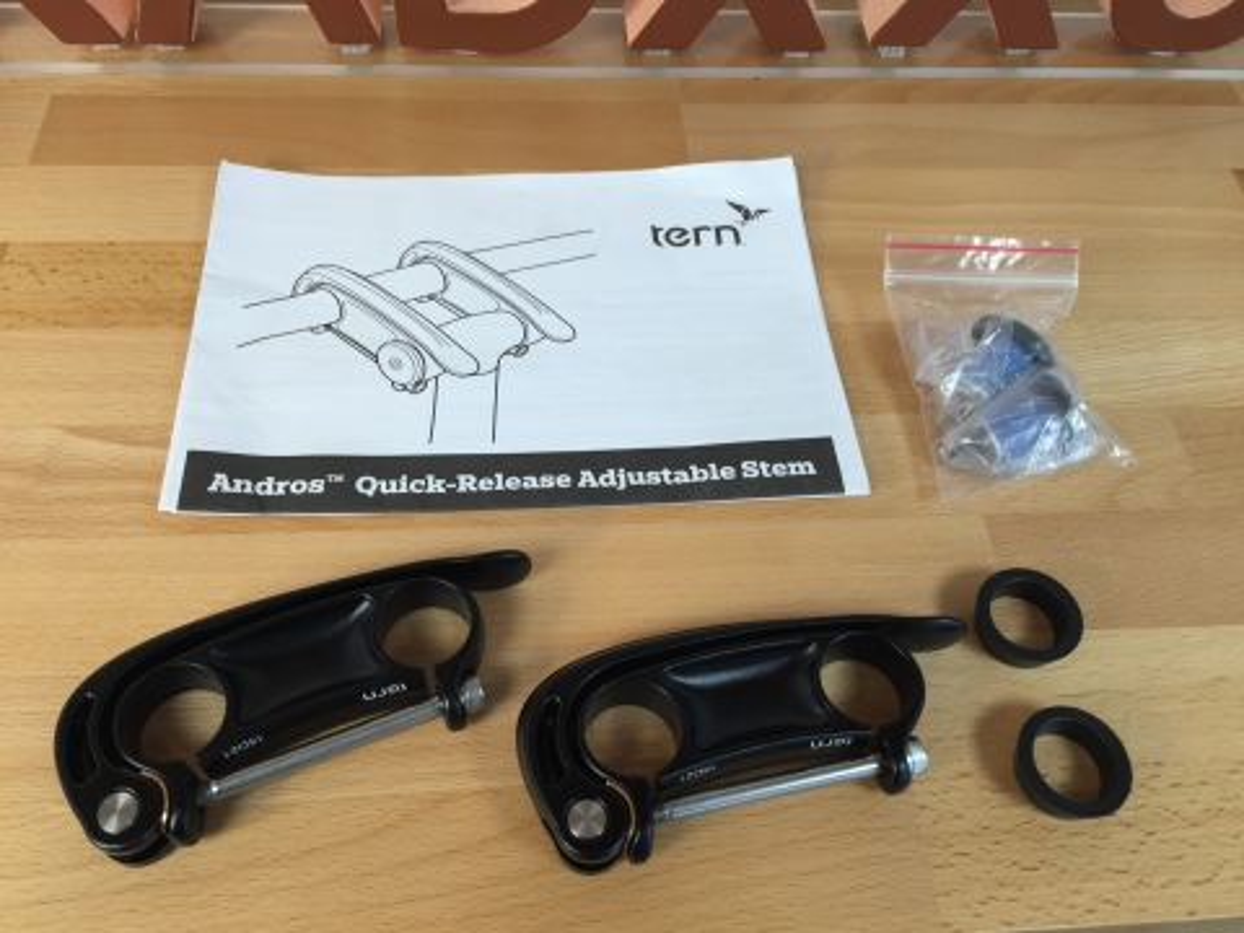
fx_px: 1042
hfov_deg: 61.7
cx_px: 622
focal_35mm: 29
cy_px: 466
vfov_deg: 48.2
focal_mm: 4.15
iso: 32
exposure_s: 1/50
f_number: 2.2
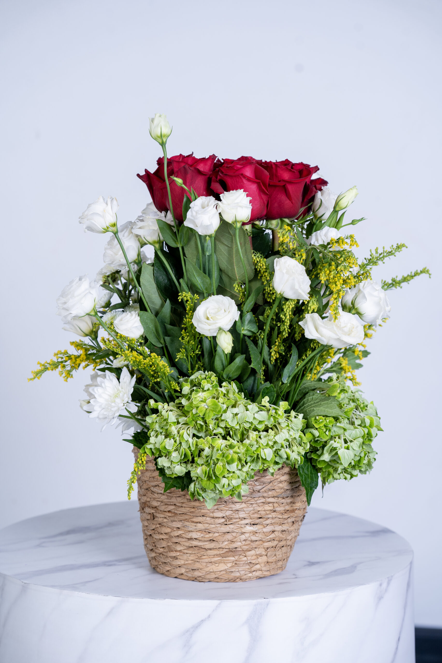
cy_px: 332
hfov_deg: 16.1
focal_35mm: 85
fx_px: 1565
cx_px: 221
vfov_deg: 23.9
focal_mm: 85
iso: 400
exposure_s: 1/160
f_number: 5.6
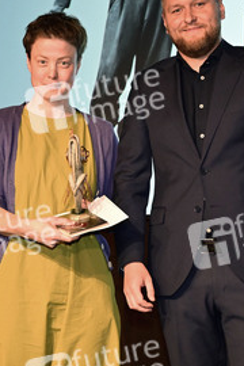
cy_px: 169
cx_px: 134
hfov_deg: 19.2
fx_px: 722
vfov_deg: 28.4
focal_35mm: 71
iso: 4000
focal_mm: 48
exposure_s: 1/200
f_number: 5
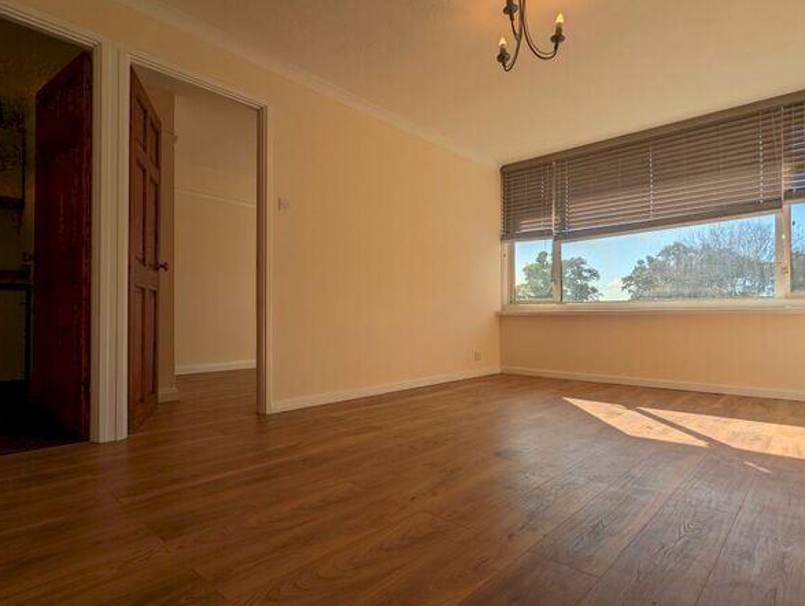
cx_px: 416
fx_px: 442
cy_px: 313
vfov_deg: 68.8
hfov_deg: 84.6
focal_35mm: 19
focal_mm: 2.35
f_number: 2.2
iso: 45
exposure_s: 1/1309
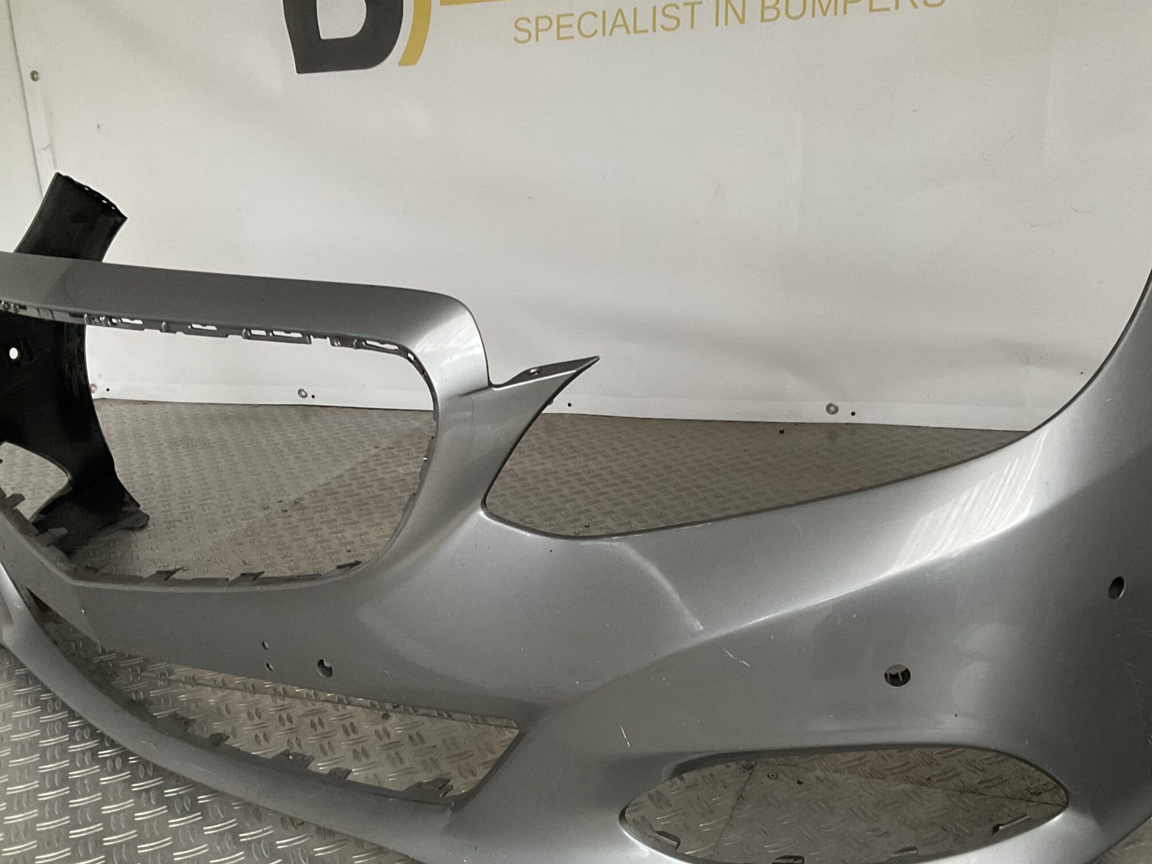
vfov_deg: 38.5
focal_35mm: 37
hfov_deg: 50.1
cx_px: 620
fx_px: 1231
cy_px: 516
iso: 160
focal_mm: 3
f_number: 1.8
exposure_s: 1/50
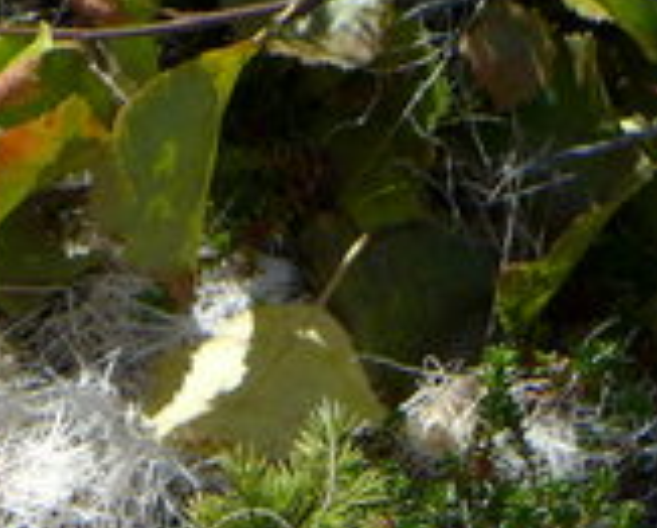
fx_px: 7246
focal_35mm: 372
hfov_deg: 5.1
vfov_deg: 4.2
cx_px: -671
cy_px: 653
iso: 80
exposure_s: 1/1300
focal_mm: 17.7
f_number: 2.8
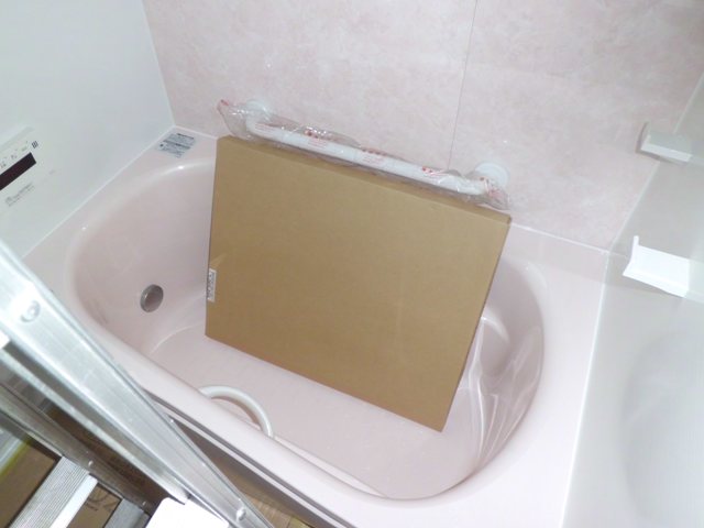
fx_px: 529
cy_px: 264
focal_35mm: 26
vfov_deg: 53.1
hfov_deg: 67.3
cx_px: 352
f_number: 2.8
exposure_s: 1/60
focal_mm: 4.7
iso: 100
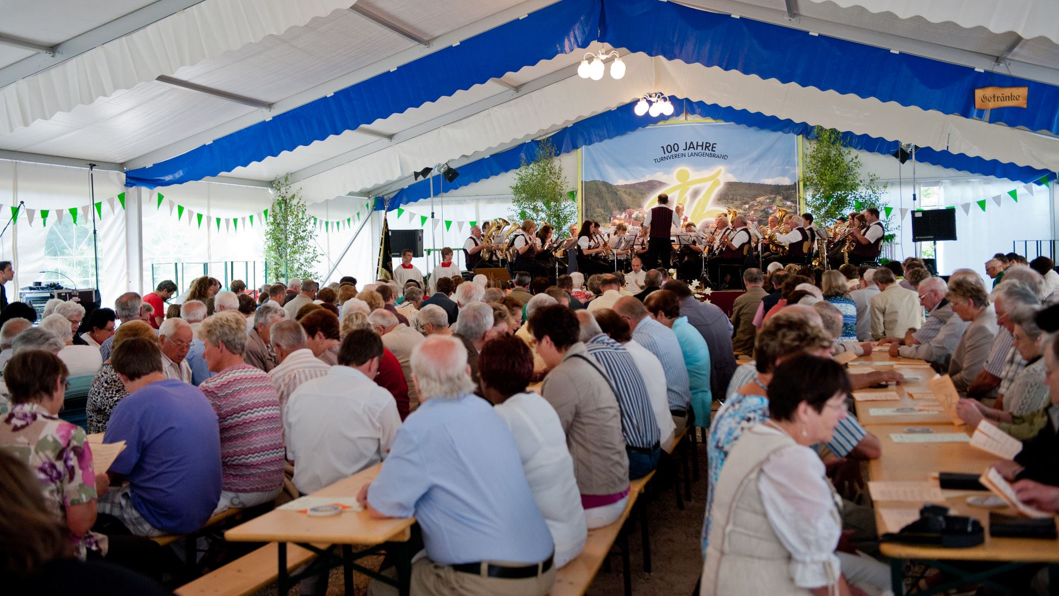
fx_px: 1123
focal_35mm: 40
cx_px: 531
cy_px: 246
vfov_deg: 29.6
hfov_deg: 50.5
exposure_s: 1/160
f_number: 3.2
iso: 1600
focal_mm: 38
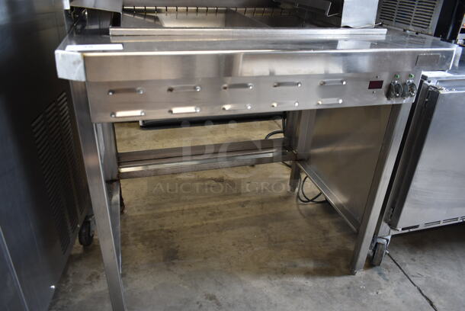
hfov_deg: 67.3
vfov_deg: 48.0
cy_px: 156
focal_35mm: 27
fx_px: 349
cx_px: 232
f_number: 3.5
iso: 450
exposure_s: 1/30
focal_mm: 18
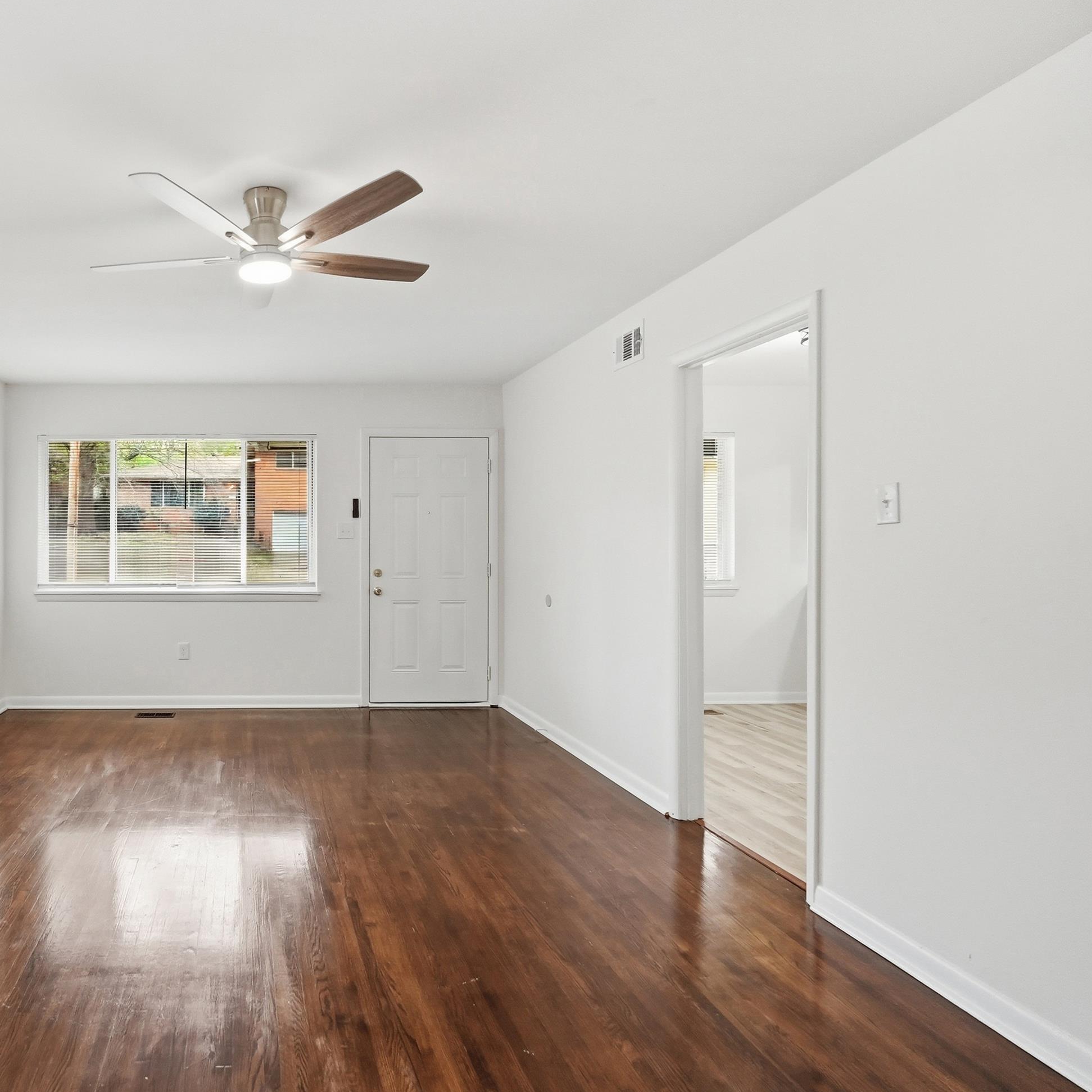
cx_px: 259
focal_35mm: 21
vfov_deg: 72.1
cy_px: 545
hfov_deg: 67.1
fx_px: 749
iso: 3200
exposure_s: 1/1250
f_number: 4.5
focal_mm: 16
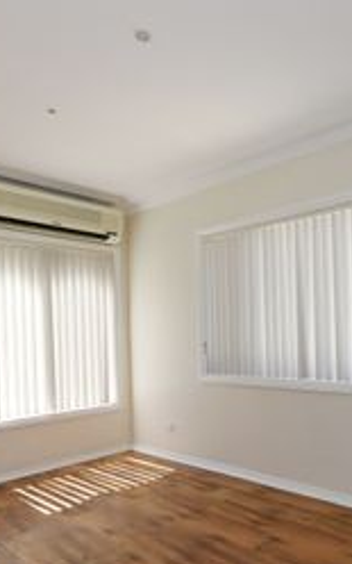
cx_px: 286
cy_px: 333
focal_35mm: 27
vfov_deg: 67.8
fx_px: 414
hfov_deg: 43.7
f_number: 8
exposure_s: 1/250
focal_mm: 14
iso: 320
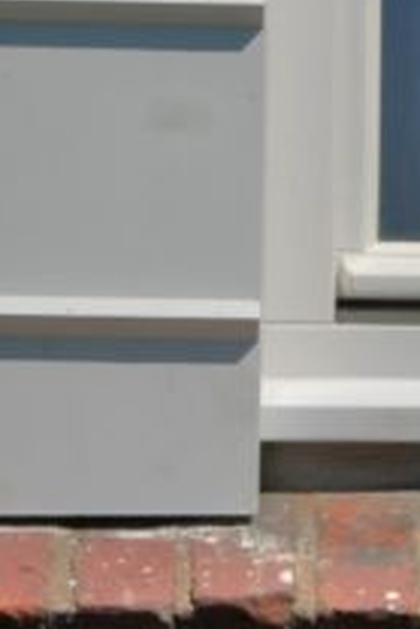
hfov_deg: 4.1
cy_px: 57
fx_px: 5817
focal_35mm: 333
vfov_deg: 6.2
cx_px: 743
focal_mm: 60
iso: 100
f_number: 11
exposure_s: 1/500
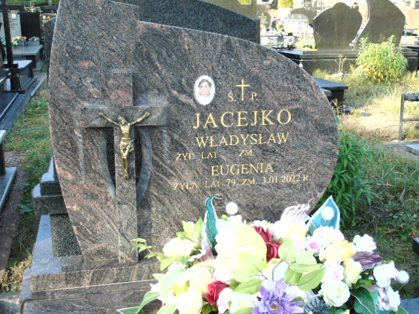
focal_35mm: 46
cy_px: 157
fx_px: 557
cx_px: 210
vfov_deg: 31.5
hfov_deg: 41.2
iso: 80
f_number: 4.1
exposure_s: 1/80
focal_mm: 8.2
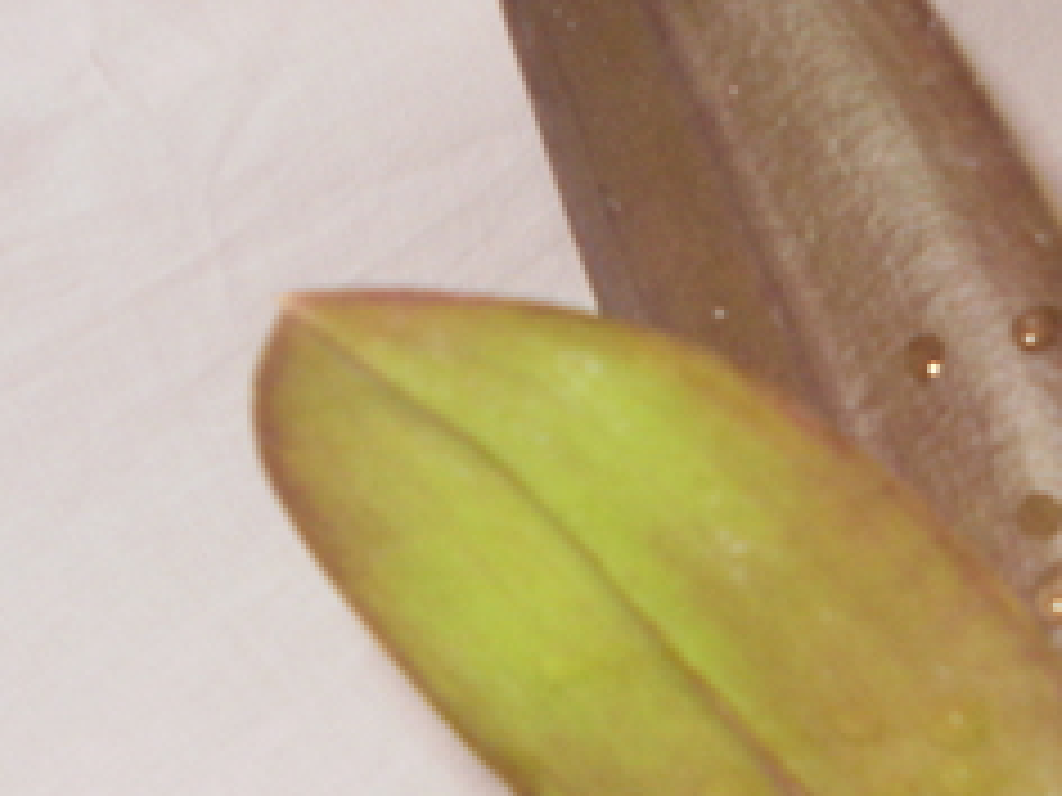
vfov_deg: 17.4
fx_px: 2577
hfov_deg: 22.3
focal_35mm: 84
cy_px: 668
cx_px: 1094
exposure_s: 1/30
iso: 125
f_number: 3.5
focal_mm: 6.3
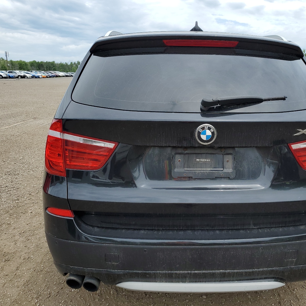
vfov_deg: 52.5
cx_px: 189
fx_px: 310
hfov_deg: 52.0
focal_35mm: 31
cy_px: 154
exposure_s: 1/2000
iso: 50
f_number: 1.5
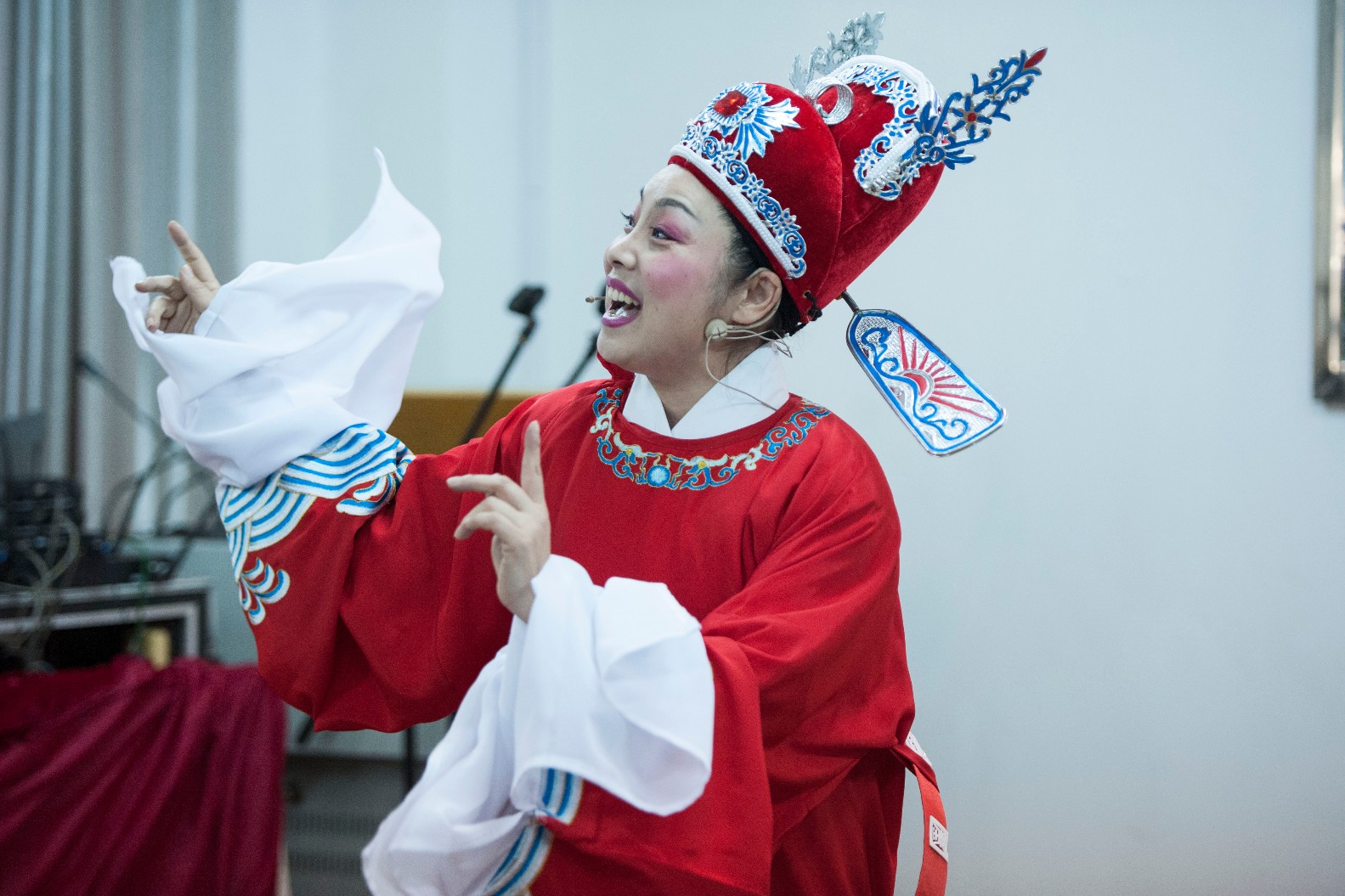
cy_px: 446
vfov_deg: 13.3
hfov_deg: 19.8
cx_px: 678
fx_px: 3848
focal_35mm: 103
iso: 3200
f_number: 2.8
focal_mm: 102
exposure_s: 1/400
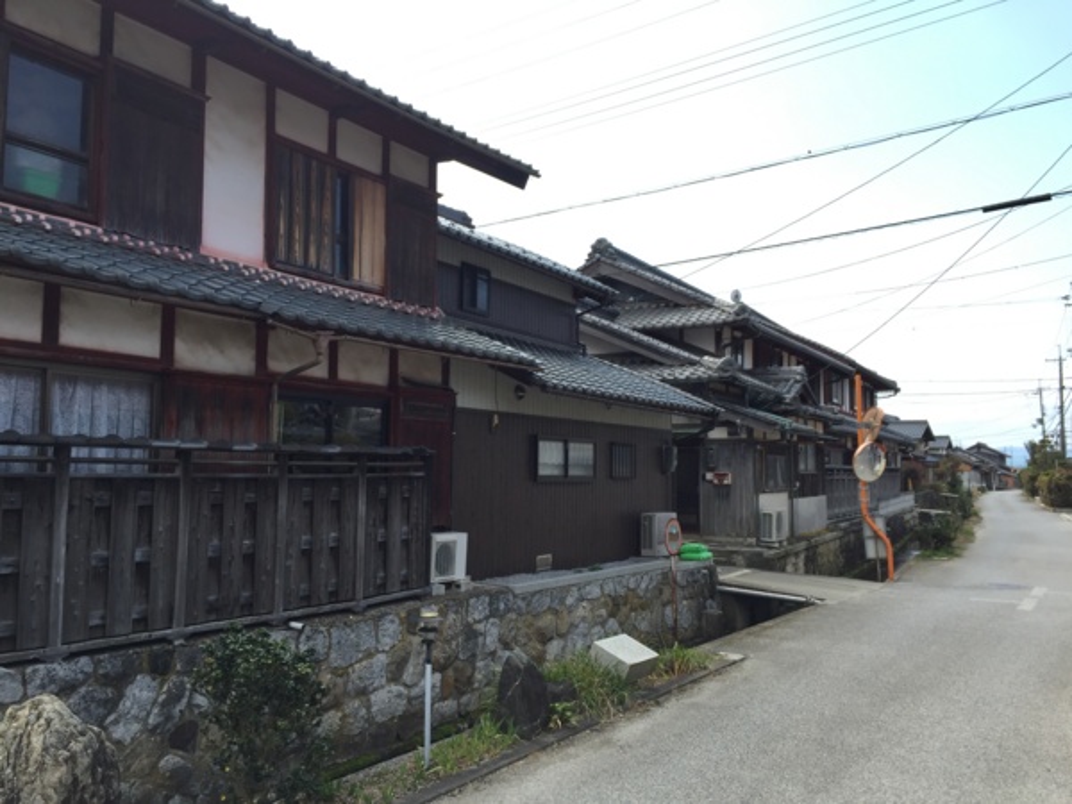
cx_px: 536
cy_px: 402
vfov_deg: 48.2
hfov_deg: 61.7
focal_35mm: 29
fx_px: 898
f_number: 2.2
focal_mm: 4.15
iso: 32
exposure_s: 1/964
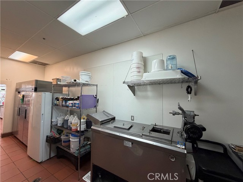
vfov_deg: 85.7
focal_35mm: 14
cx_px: 122
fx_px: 98
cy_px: 91
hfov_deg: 102.1
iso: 200
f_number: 2.2
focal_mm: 2.22
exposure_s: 1/60
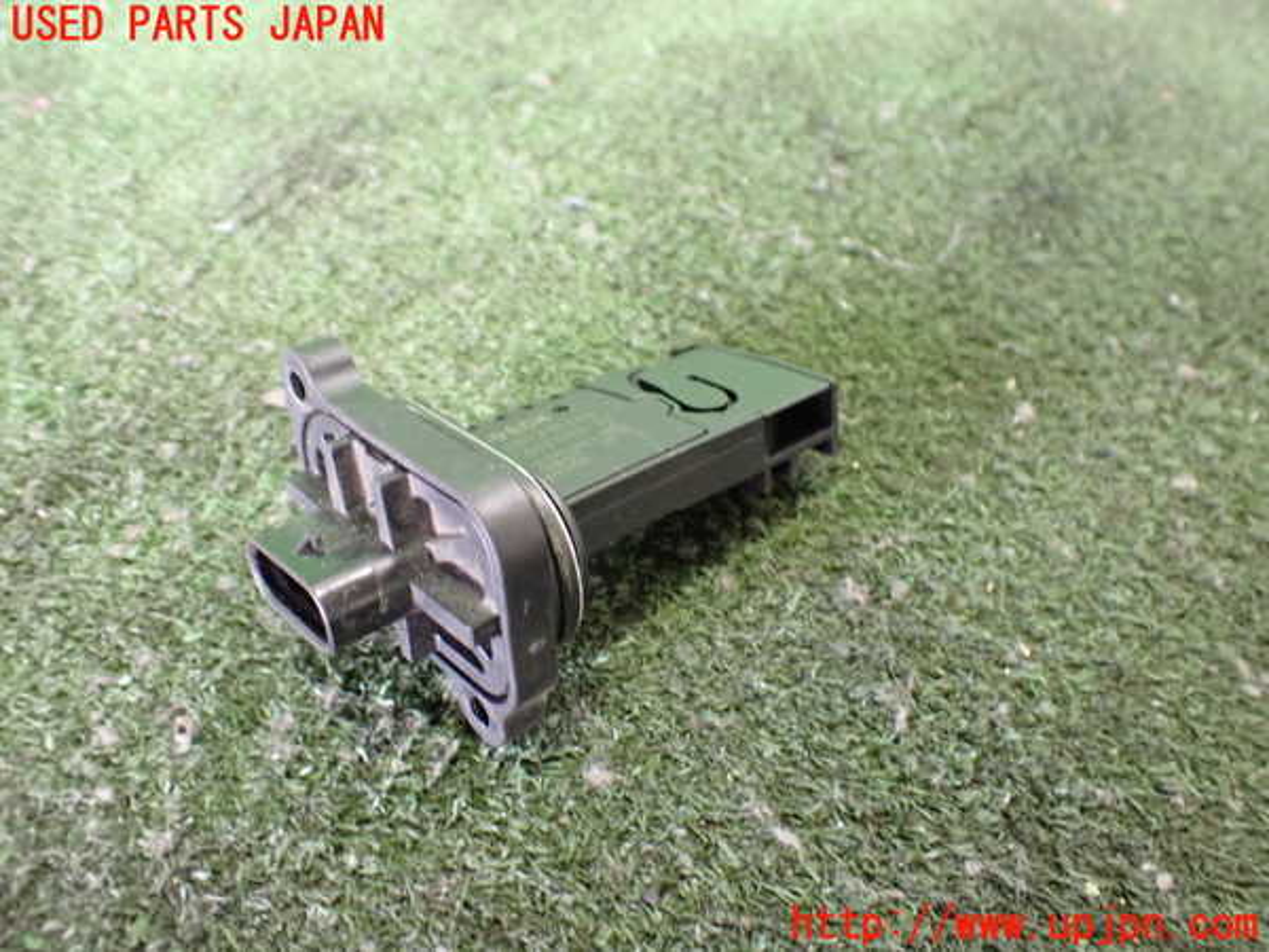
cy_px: 476
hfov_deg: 60.0
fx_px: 1100
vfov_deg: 46.8
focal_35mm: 30
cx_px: 634
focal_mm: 5.4
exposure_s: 1/30
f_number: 2.3
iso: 800
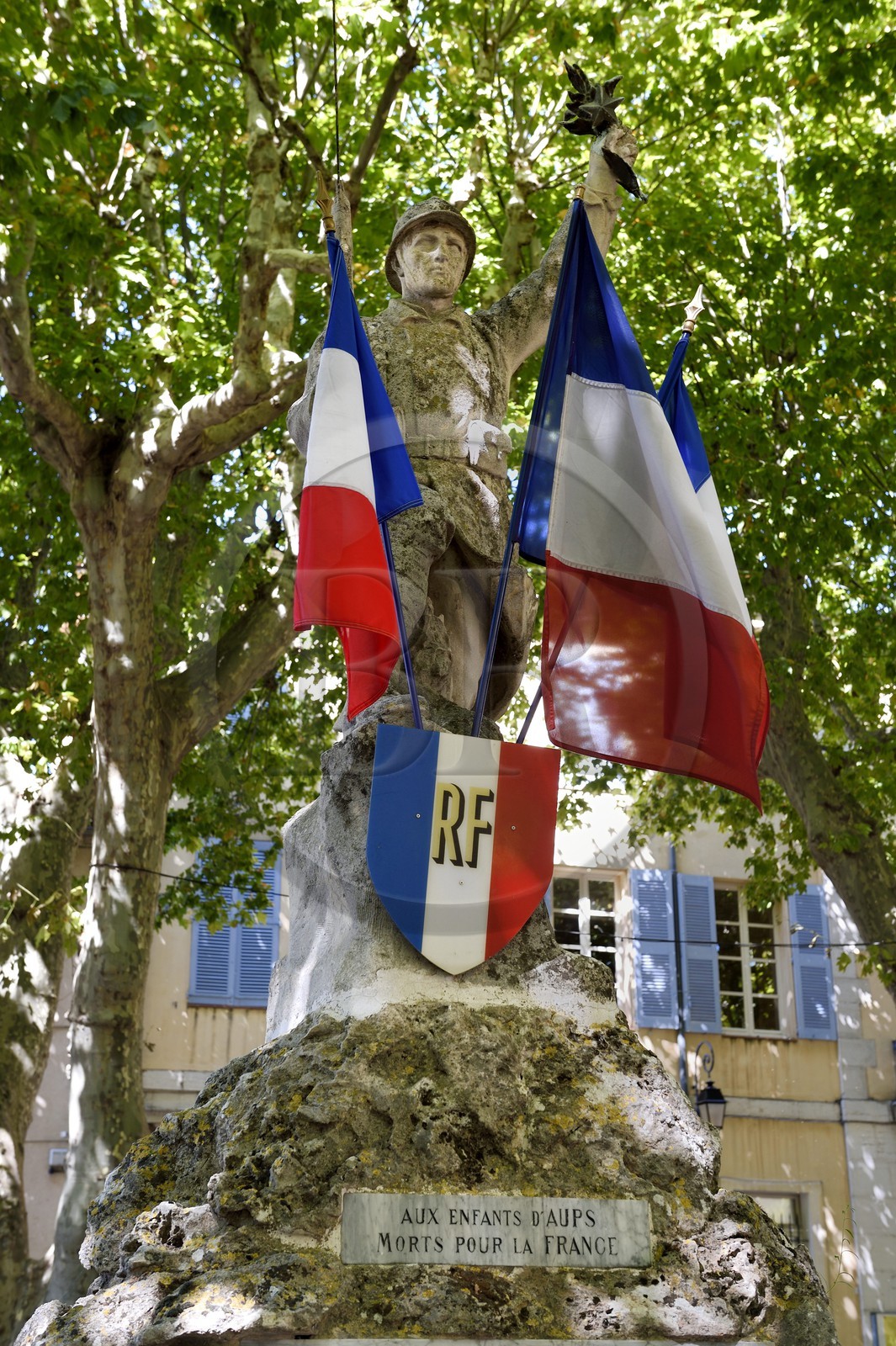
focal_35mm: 50
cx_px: 448
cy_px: 673
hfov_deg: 27.0
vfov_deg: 39.6
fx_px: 1869
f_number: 5.6
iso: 200
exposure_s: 1/50
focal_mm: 50
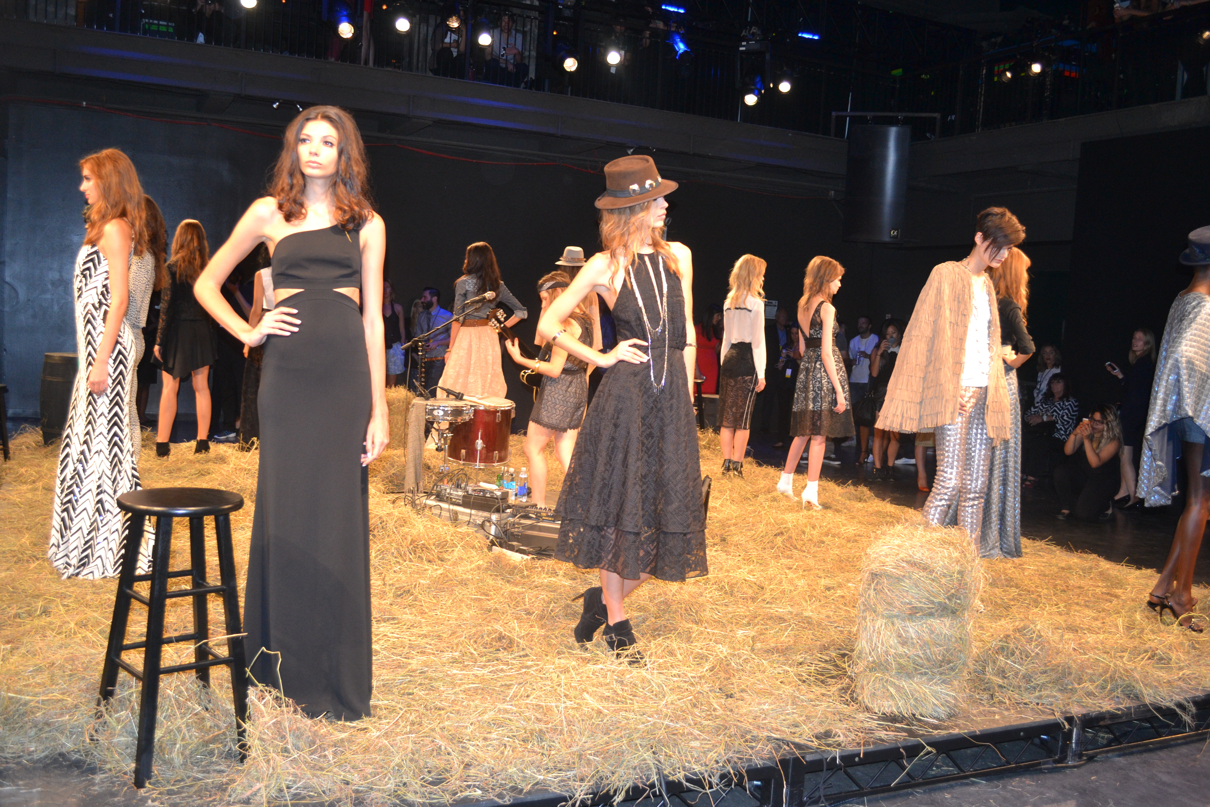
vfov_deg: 40.0
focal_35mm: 33
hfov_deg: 57.2
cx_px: 605
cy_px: 404
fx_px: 1109
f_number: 3.8
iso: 720
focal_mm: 22
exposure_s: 1/60
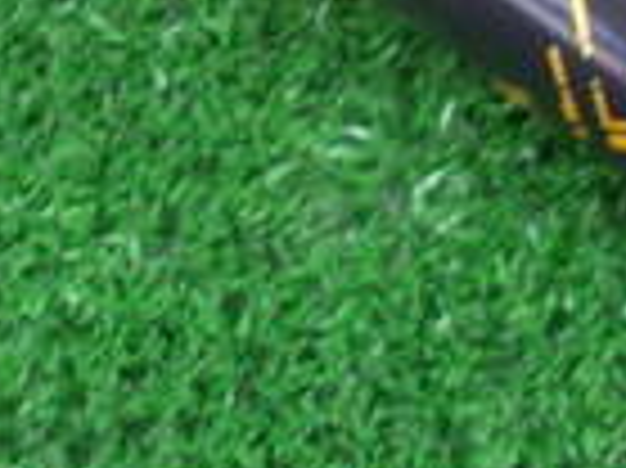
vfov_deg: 11.7
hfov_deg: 16.4
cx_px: 270
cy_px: -256
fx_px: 2168
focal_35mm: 120
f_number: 3.2
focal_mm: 4.6
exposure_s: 1/6
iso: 200
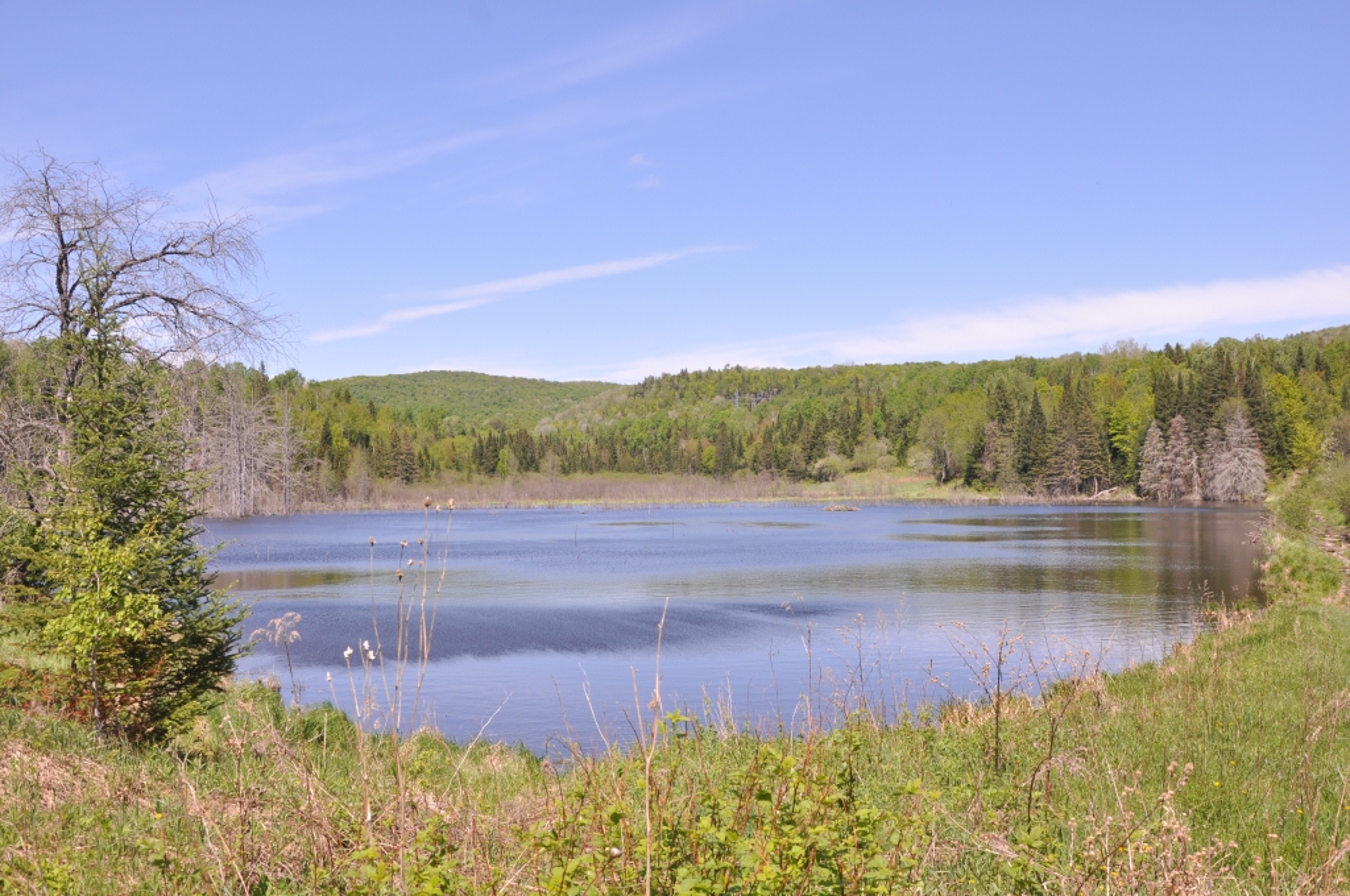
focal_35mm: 33
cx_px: 675
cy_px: 448
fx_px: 1236
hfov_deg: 57.3
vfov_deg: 39.9
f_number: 10
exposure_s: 1/400
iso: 200
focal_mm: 22
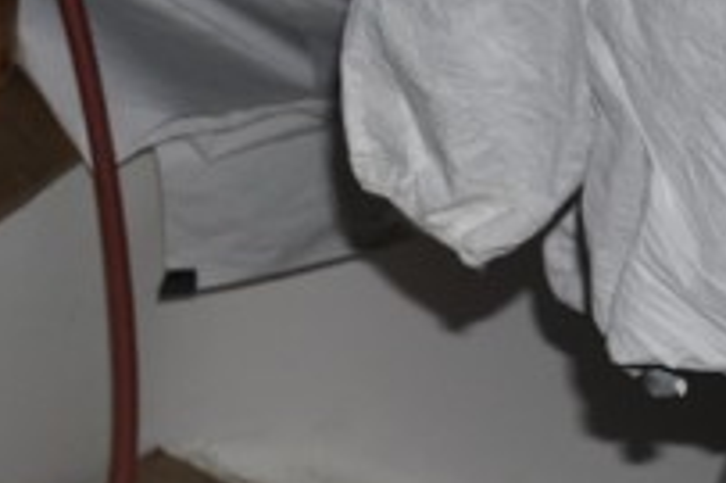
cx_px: -454
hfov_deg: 14.1
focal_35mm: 133
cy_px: 50
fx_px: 2680
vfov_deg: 10.2
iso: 200
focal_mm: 18
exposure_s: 1/60
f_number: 3.5
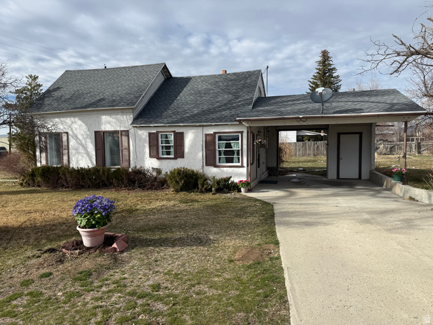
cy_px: 162
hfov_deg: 71.6
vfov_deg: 56.8
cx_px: 216
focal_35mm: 24
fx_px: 300
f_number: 1.78
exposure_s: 1/4167
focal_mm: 6.76
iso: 80
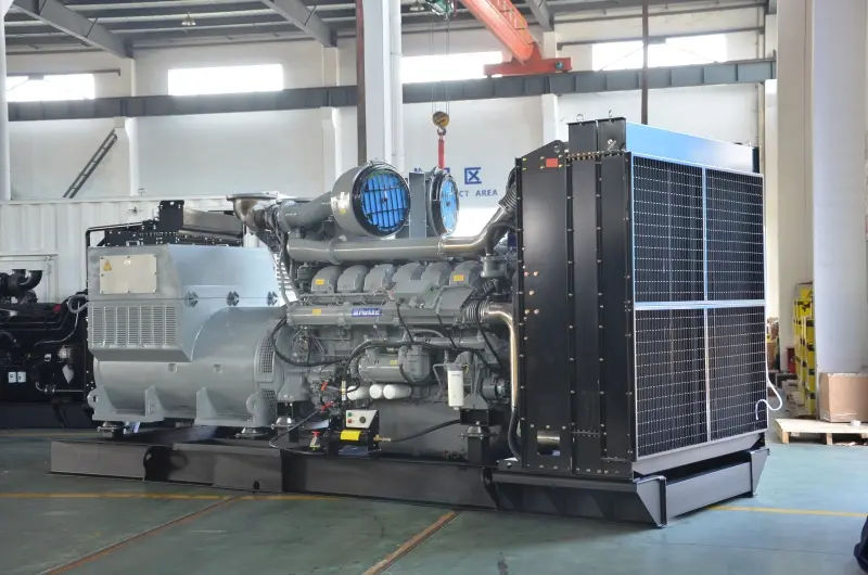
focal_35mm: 57
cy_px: 288
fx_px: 1372
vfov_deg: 23.7
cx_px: 434
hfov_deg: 35.1
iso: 640
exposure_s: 1/30
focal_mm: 38
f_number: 4.5
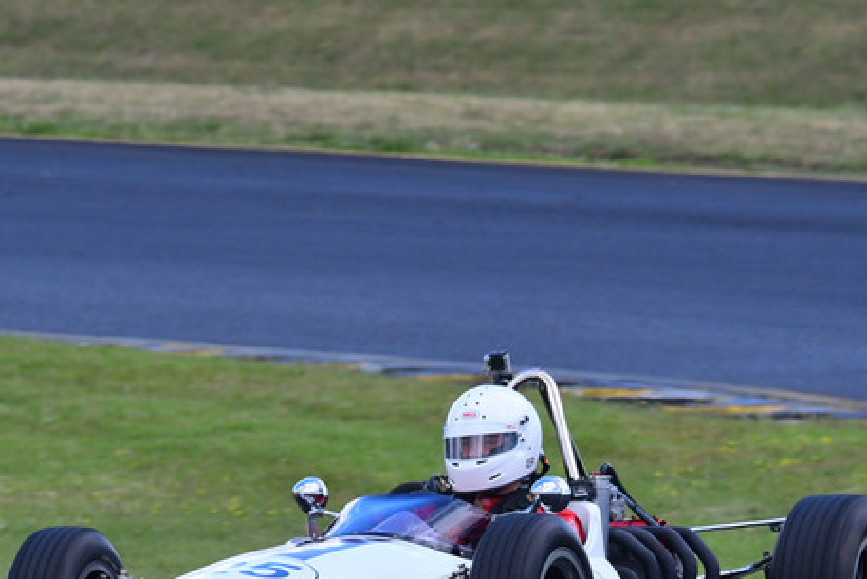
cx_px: 452
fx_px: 24692
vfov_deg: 1.3
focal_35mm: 1025
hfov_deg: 2.0
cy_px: 484
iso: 1000
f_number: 11
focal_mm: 390
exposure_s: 1/640
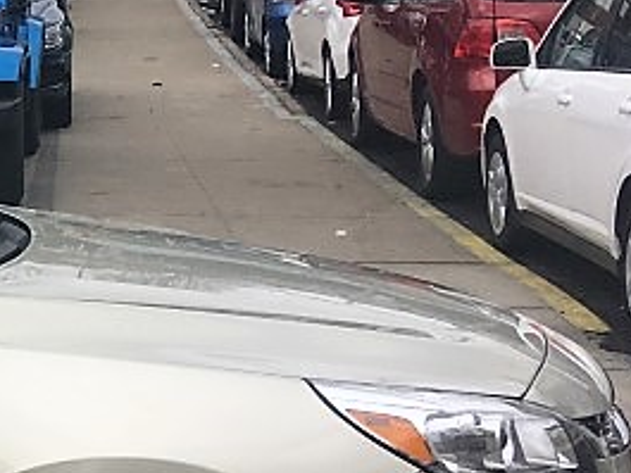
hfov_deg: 15.3
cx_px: -481
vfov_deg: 13.2
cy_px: 399
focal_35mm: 112
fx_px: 2043
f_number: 2.2
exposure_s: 1/493
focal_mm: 4.15
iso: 25
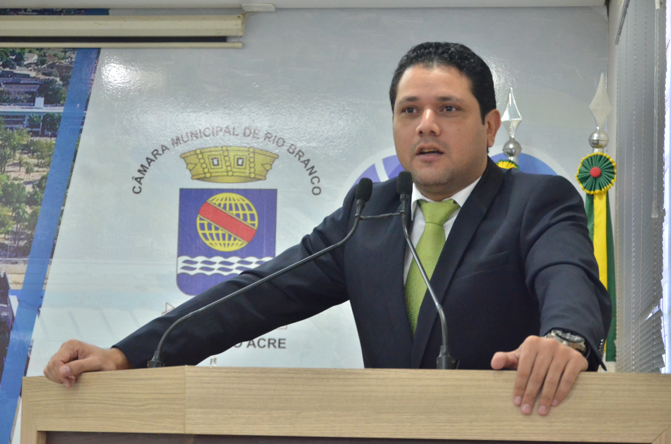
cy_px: 222
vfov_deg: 13.8
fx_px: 1841
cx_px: 336
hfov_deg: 20.7
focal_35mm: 99
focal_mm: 66
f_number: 5.3
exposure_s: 1/100
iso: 2500
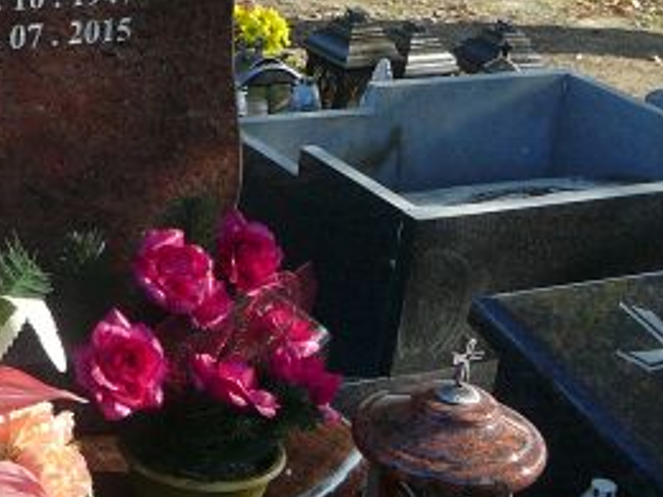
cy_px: 240
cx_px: -18
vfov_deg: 17.2
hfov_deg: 21.8
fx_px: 1647
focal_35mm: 86
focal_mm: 5.2
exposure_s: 1/400
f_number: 2.8
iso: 80
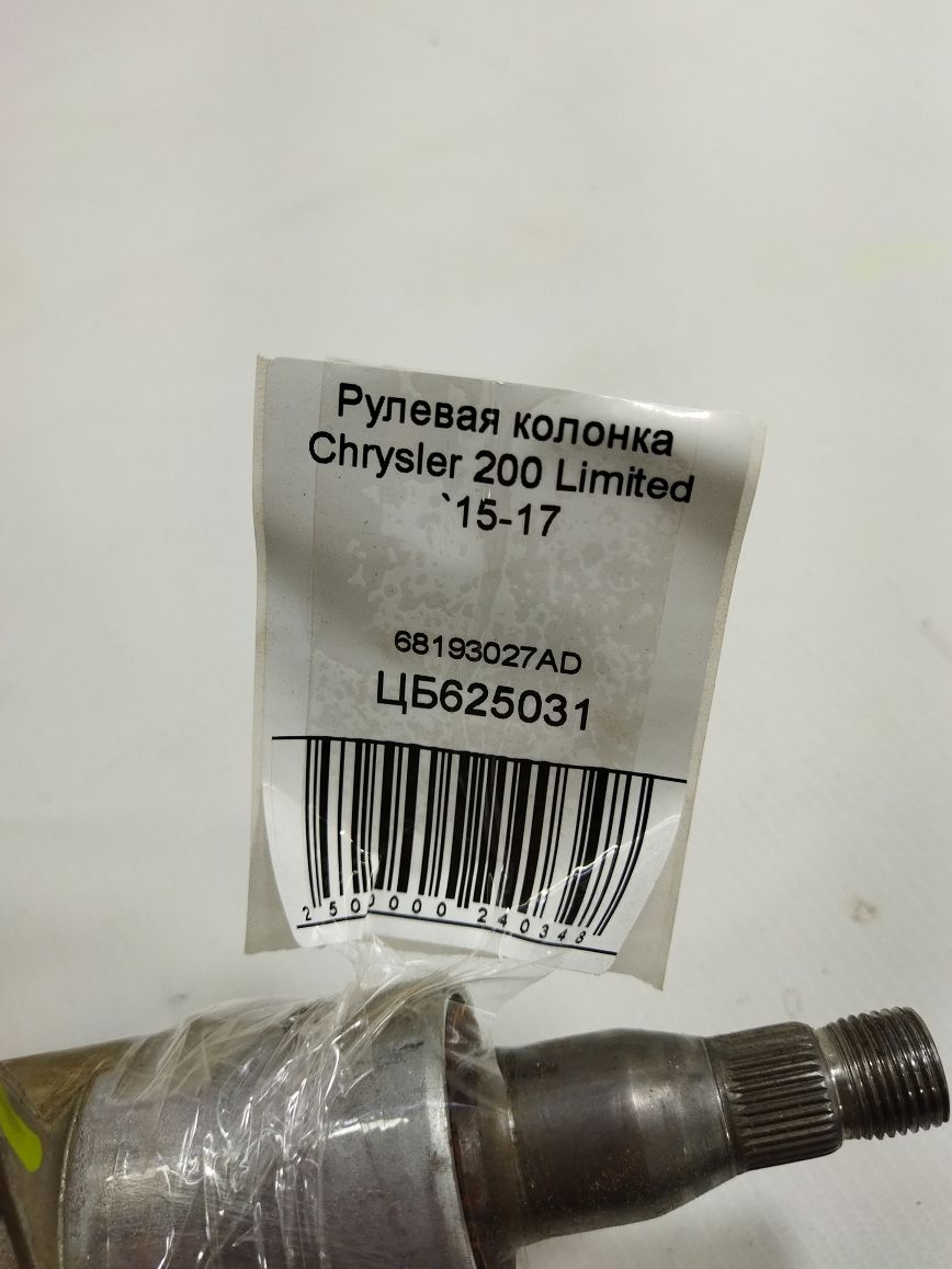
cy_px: 621
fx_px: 1027
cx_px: 477
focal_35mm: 28
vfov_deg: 63.4
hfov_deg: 49.8
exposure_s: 1/245
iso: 100
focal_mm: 4.71
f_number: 1.79
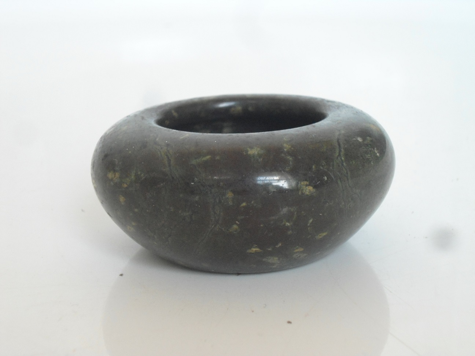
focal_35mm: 63
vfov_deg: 23.3
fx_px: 864
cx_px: 238
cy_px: 178
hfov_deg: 30.7
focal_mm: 11.2
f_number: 4.2
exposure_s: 1/25
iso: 400
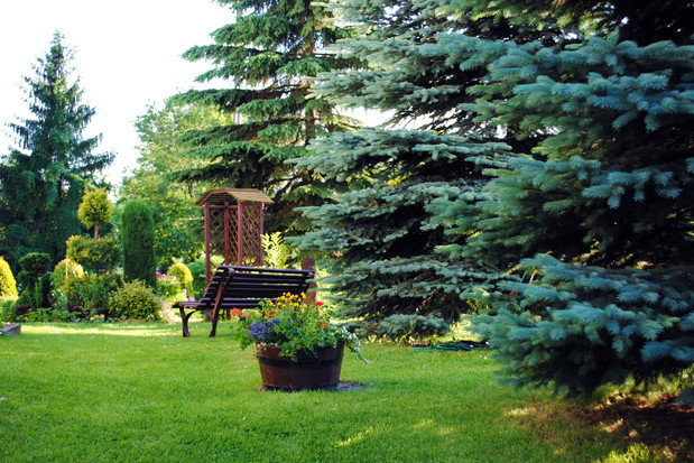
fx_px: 839
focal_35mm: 44
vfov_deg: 30.9
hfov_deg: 45.0
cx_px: 347
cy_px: 232
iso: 200
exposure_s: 1/80
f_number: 4.5
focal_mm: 29
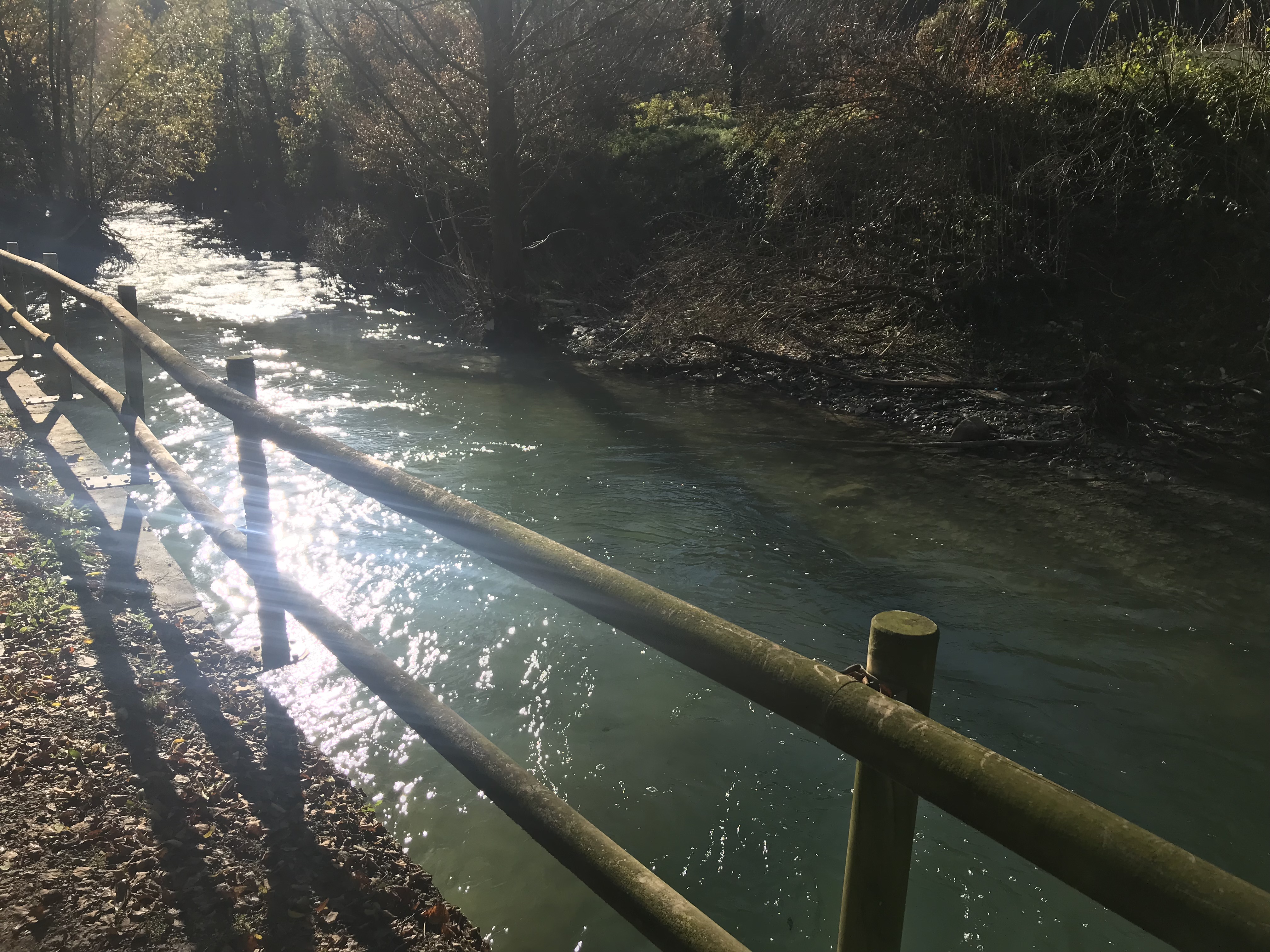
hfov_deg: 63.4
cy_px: 476
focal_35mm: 28
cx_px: 635
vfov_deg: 49.7
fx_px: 1027
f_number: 1.8
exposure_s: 1/1546
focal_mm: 3.99
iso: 20
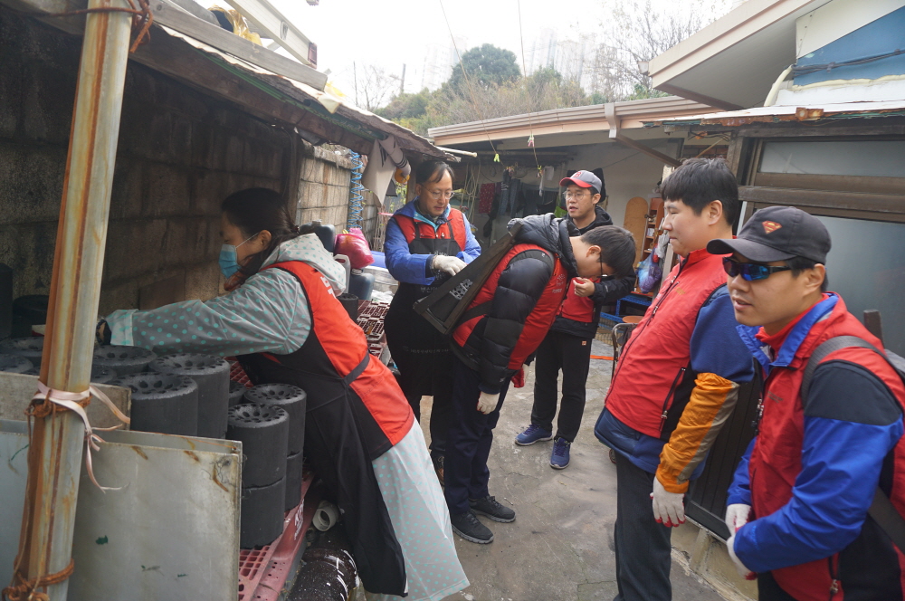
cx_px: 452
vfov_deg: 53.0
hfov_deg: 73.8
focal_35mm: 24
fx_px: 603
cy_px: 300
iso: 160
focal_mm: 16
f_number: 4
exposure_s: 1/160
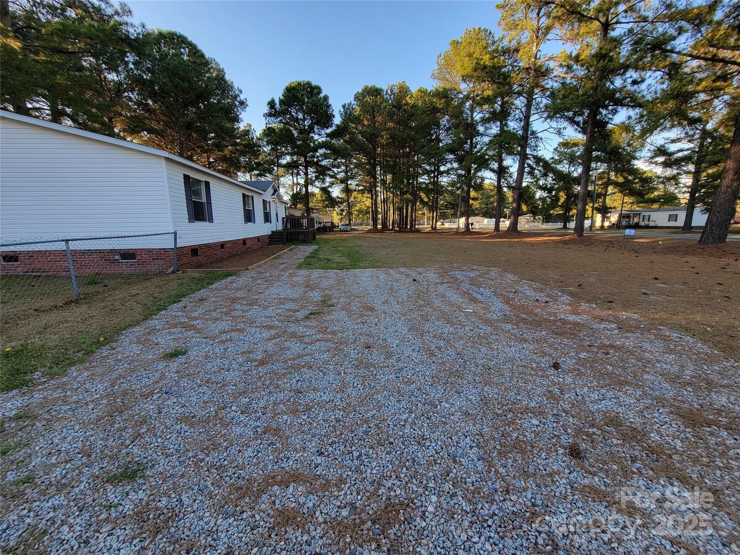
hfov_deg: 106.2
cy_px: 278
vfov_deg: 89.9
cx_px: 370
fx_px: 278
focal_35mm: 13
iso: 50
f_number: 2.2
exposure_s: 1/237
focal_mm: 2.2
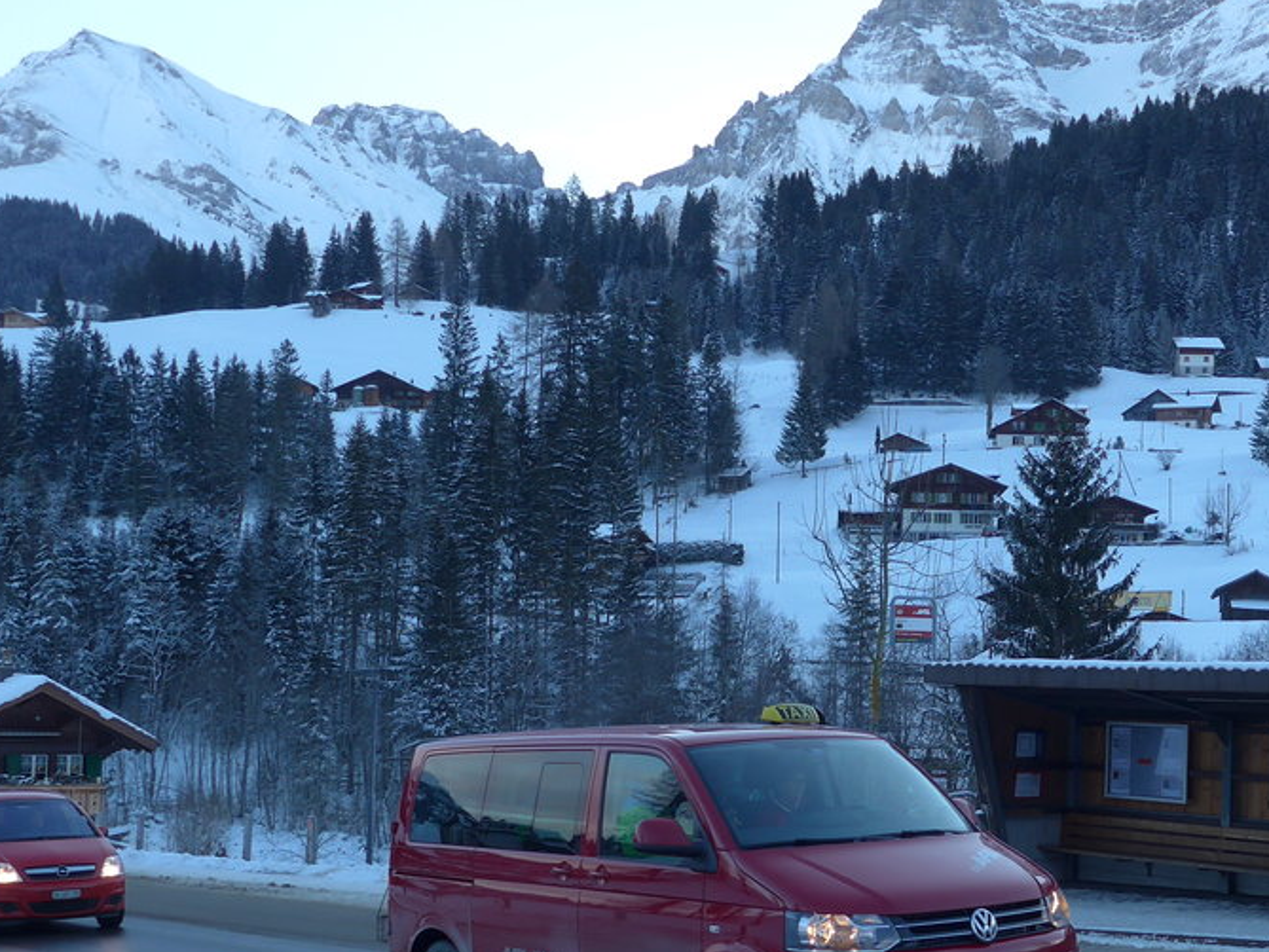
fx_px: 1907
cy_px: 618
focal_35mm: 52
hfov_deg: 36.6
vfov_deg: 27.9
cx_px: 778
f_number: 2.8
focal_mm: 6
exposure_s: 1/200
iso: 80
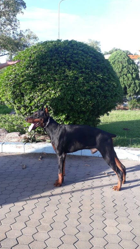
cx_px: 54
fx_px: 264
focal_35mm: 40
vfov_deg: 50.5
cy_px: 126
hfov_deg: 29.6
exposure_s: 1/313
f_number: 1.9
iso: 40
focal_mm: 3.6
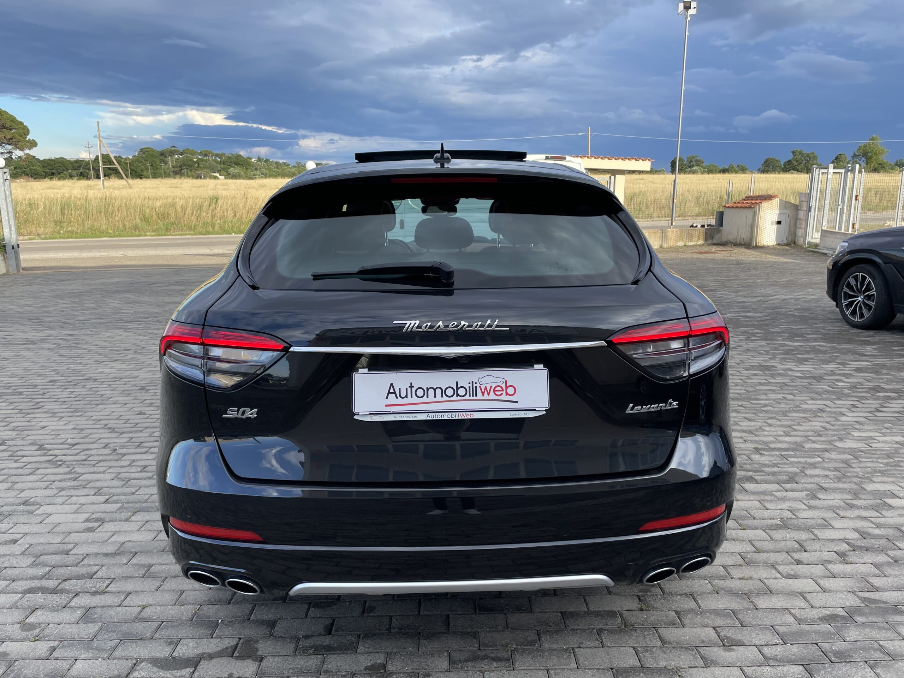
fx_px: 679
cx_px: 452
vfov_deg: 53.1
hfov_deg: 67.3
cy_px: 339
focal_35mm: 26
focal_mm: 4.2
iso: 32
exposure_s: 1/720
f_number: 1.6
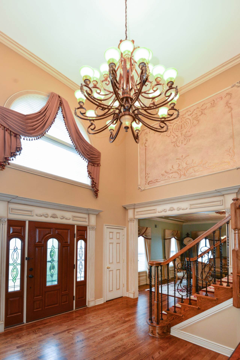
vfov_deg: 96.7
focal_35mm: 16
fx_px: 160
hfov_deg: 73.8
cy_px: 180
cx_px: 120
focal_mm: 16
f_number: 7.1
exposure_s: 1/80
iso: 800
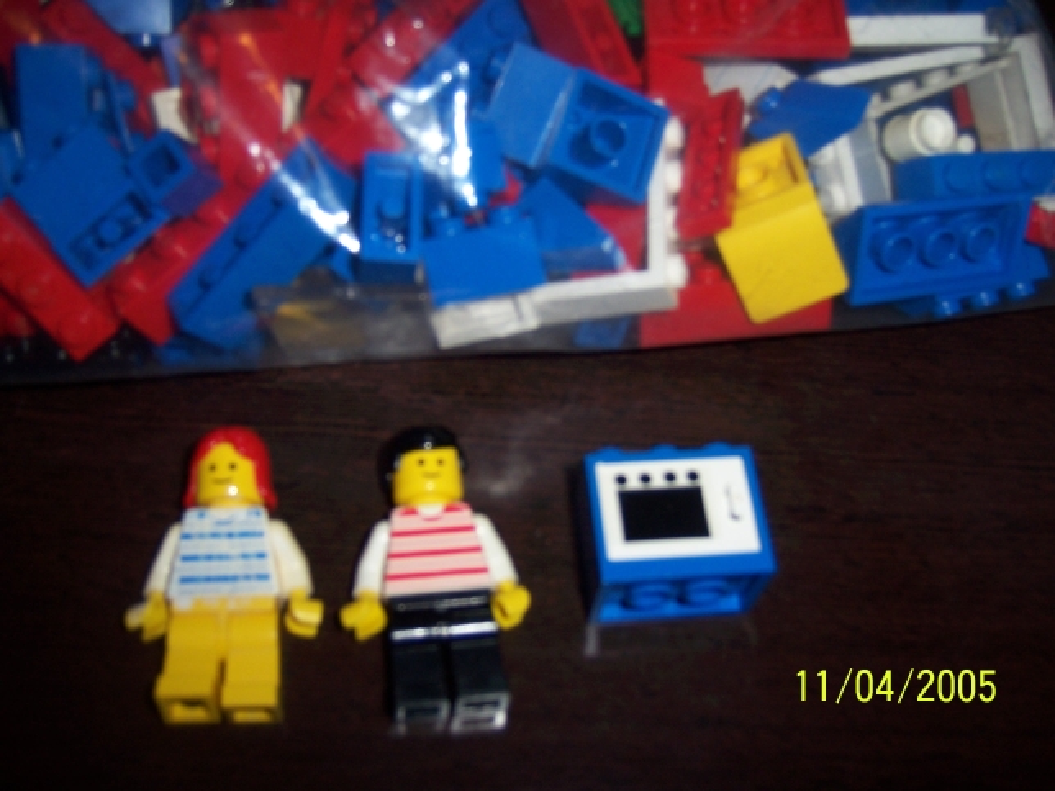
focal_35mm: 36
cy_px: 396
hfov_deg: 51.4
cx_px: 528
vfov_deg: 39.7
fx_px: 1097
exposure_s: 1/60
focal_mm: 6.2
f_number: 2.8
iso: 80
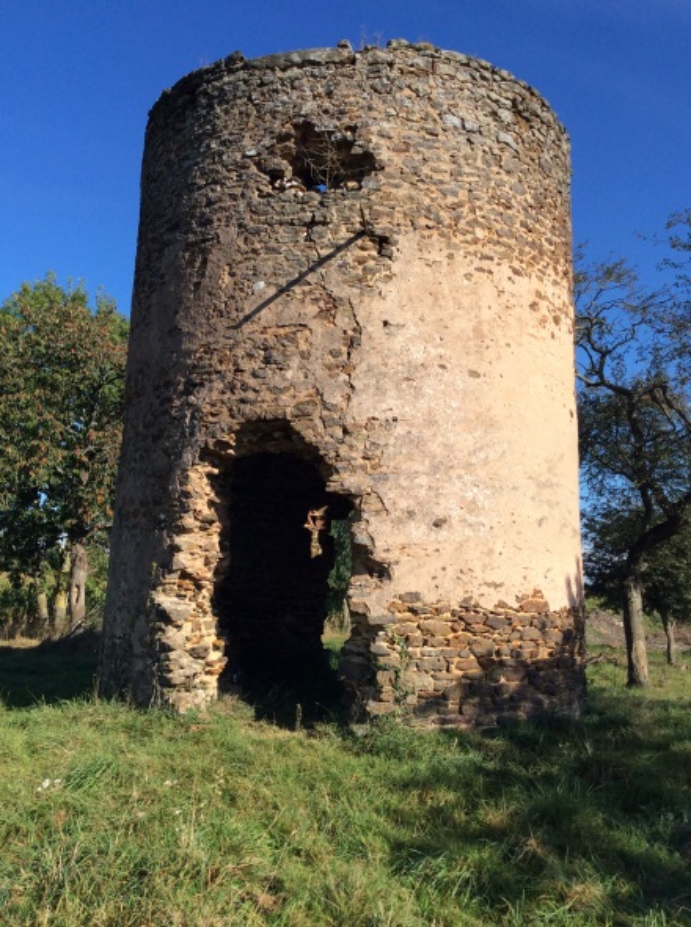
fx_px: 882
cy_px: 464
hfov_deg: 42.8
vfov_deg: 55.4
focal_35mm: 33
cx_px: 346
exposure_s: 1/1330
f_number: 2.4
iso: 32
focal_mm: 3.3
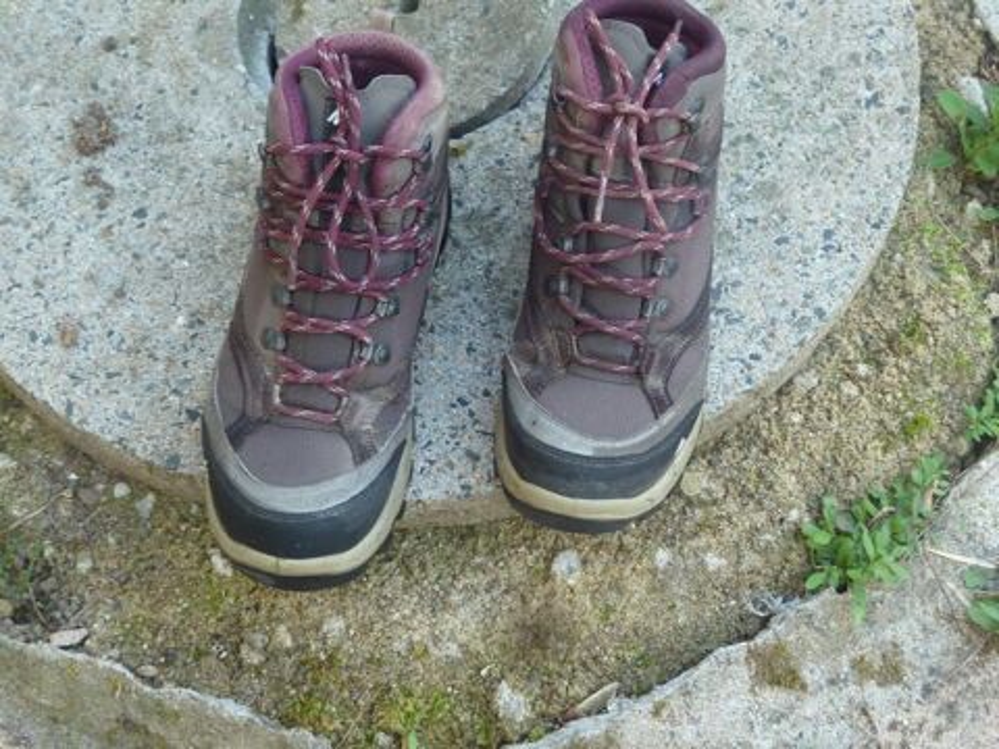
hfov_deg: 34.9
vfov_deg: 26.6
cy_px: 374
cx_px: 500
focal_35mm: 55
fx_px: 1587
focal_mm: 9.1
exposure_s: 1/40
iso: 200
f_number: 3.9
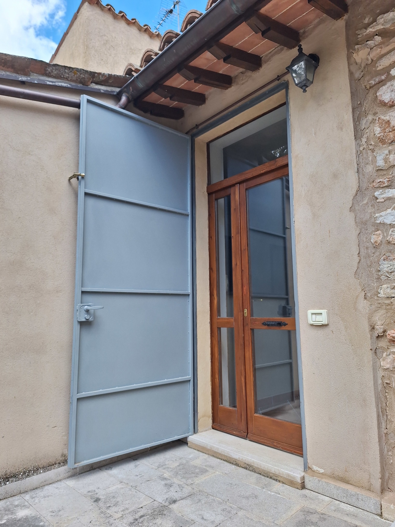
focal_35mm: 23
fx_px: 350
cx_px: 198
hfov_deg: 58.9
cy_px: 264
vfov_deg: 73.9
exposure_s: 1/671
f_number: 1.8
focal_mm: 5.54
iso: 40
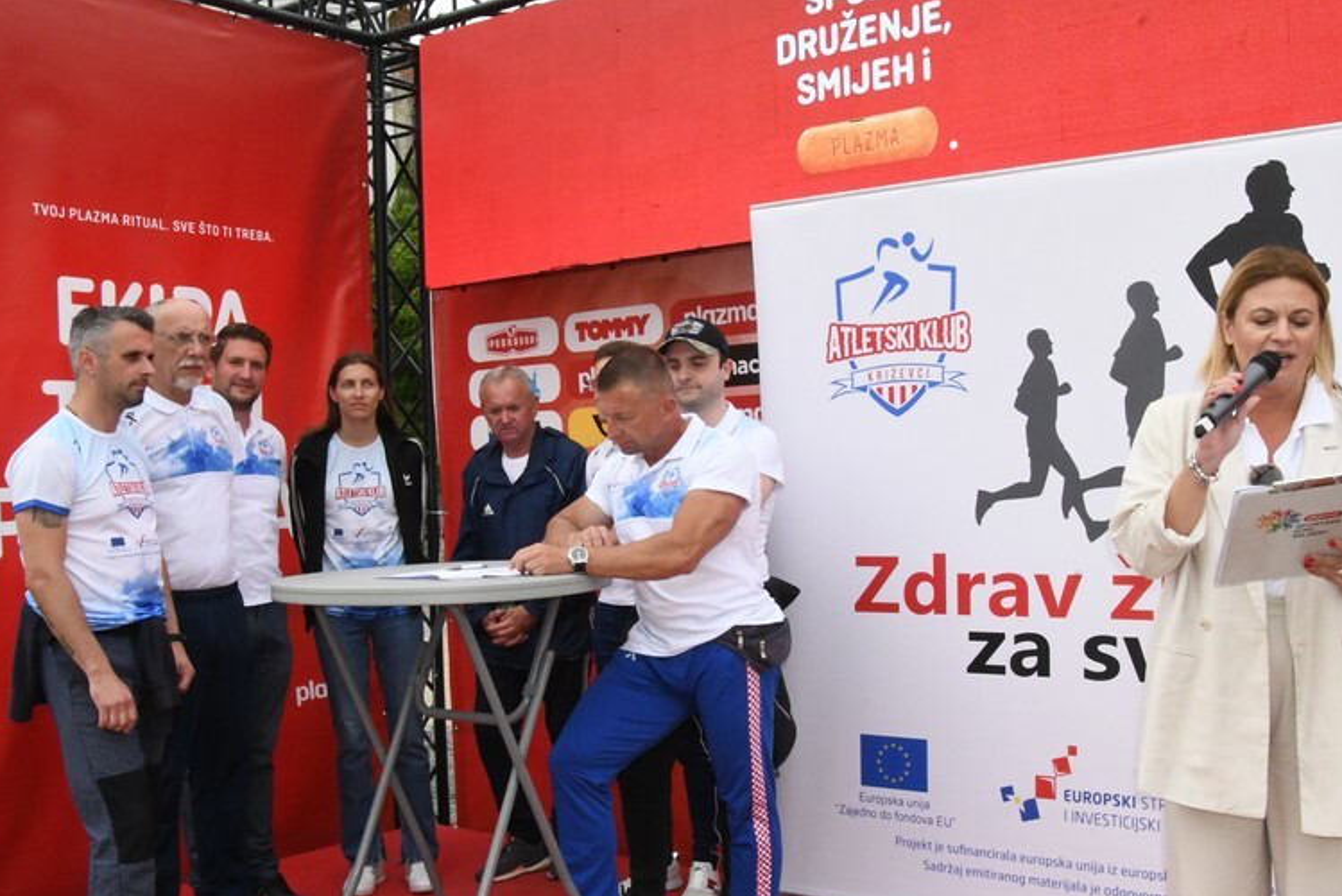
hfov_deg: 47.3
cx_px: 745
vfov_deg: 32.7
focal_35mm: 41
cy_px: 467
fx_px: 1529
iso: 5000
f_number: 22
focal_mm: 20
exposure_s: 1/250
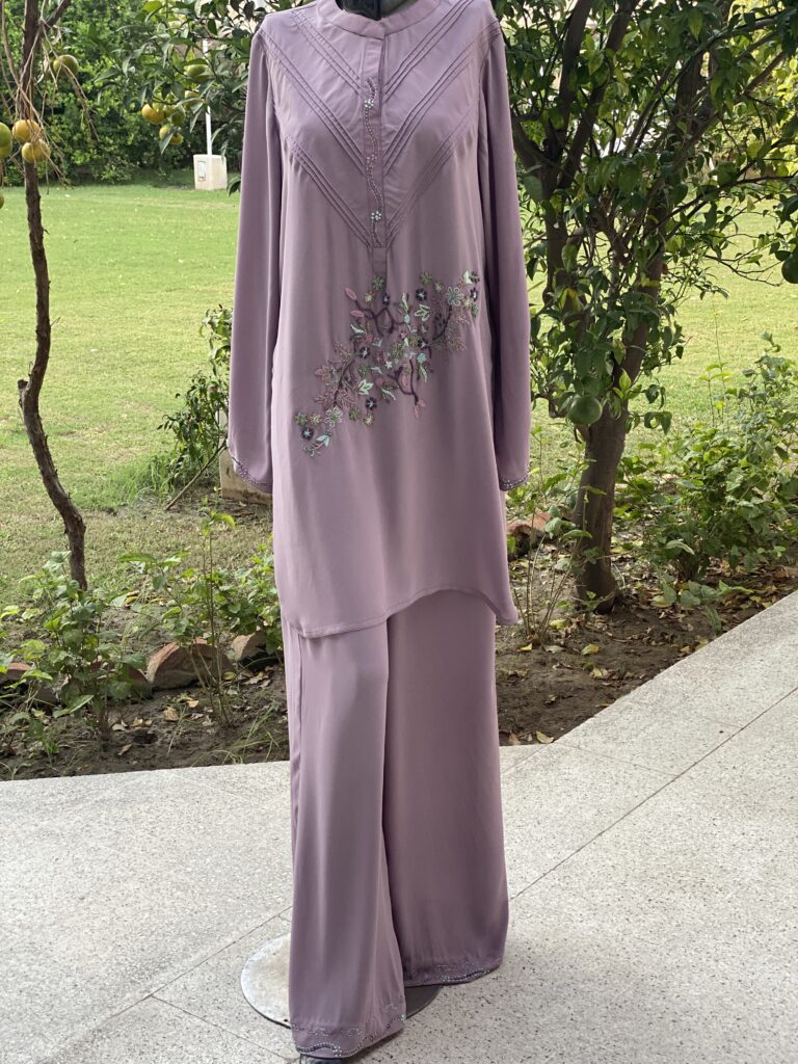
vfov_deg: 36.8
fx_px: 1598
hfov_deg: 28.0
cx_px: 399
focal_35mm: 52
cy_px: 532
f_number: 2
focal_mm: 6
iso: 64
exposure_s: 1/122
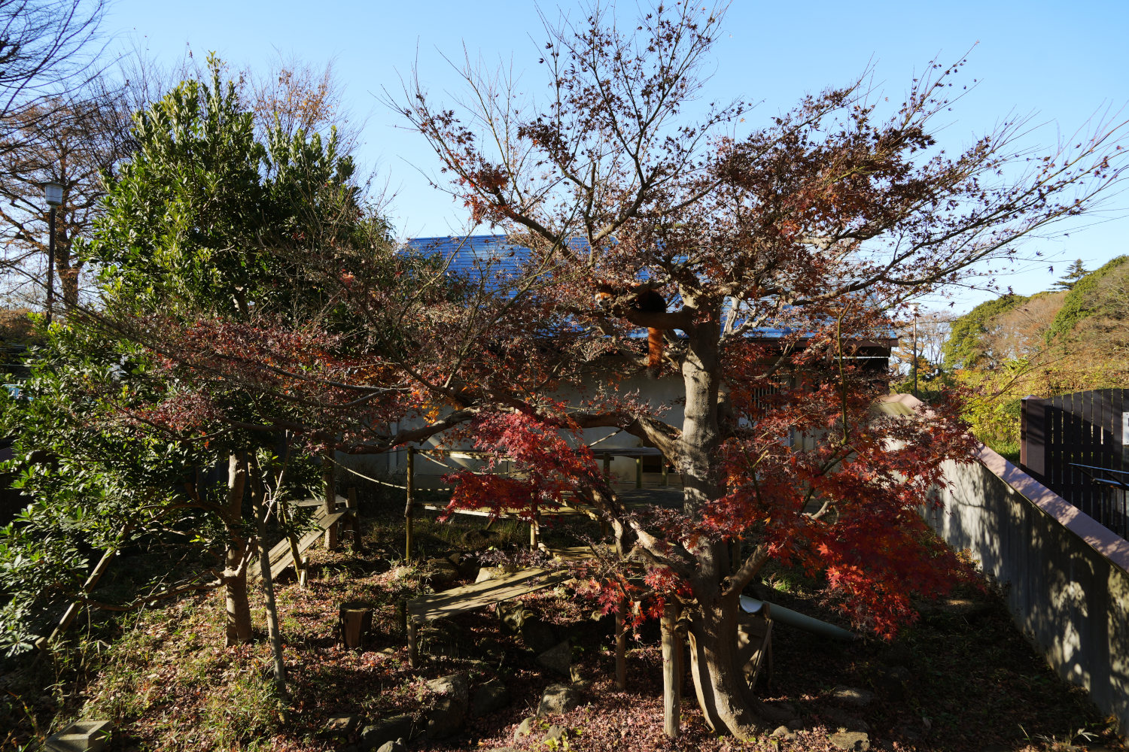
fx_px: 753
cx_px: 564
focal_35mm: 24
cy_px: 376
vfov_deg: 53.1
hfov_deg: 73.7
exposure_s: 1/100
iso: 100
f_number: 6.3
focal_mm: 24
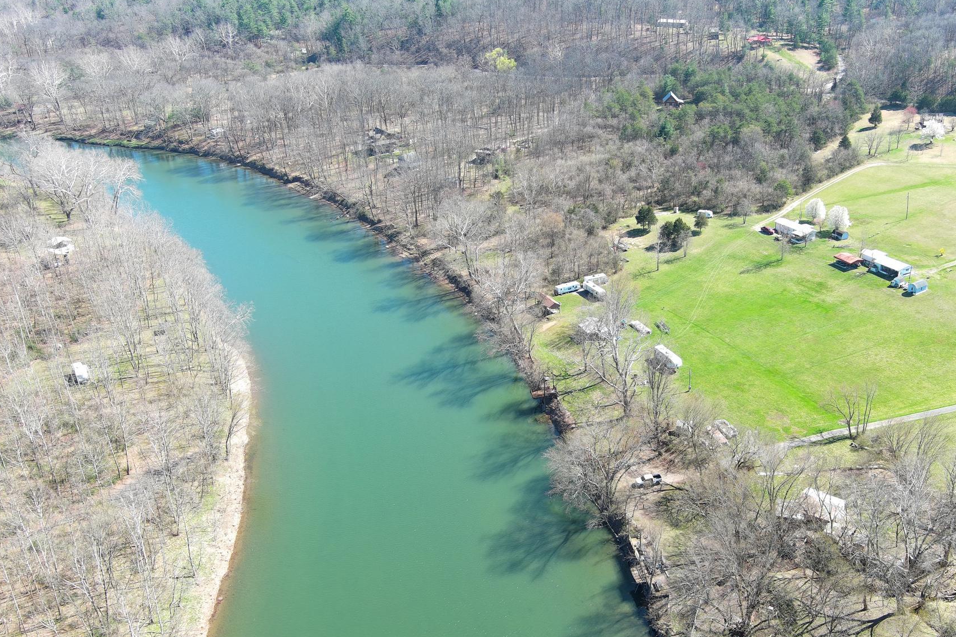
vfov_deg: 37.8
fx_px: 929
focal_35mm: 35
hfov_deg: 54.1
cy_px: 342
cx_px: 571
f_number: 2.8
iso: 100
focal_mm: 10.57
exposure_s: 1/274
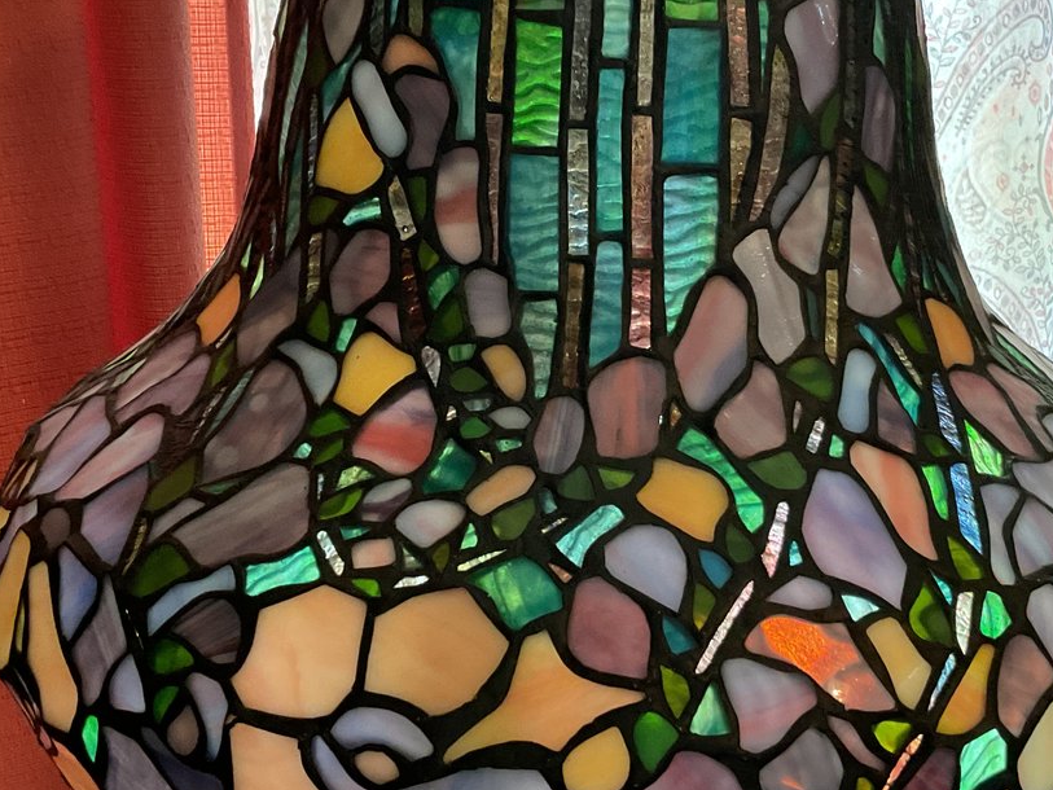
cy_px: 336
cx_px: 595
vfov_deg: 27.0
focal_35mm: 54
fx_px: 1643
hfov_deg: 35.5
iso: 160
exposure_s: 1/60
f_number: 1.8
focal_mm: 3
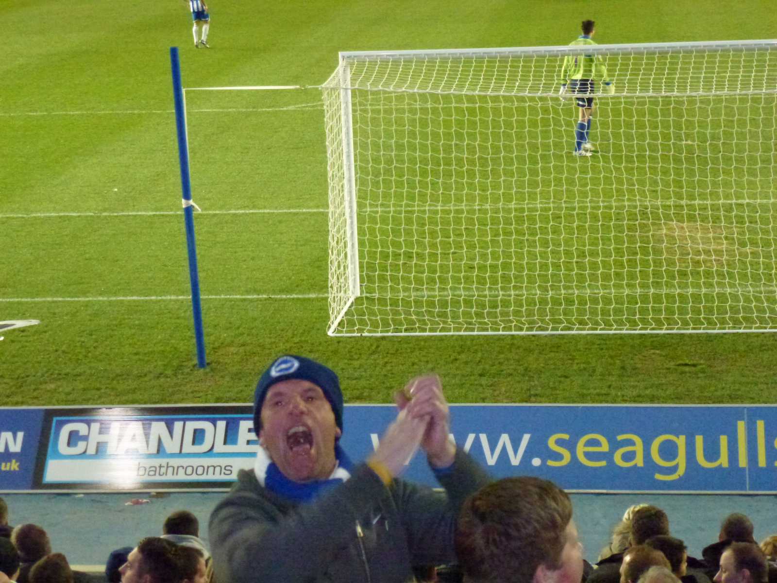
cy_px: 292
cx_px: 388
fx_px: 1998
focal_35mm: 89
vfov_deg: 16.6
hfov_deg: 22.0
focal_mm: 16
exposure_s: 1/60
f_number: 4.9
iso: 1600
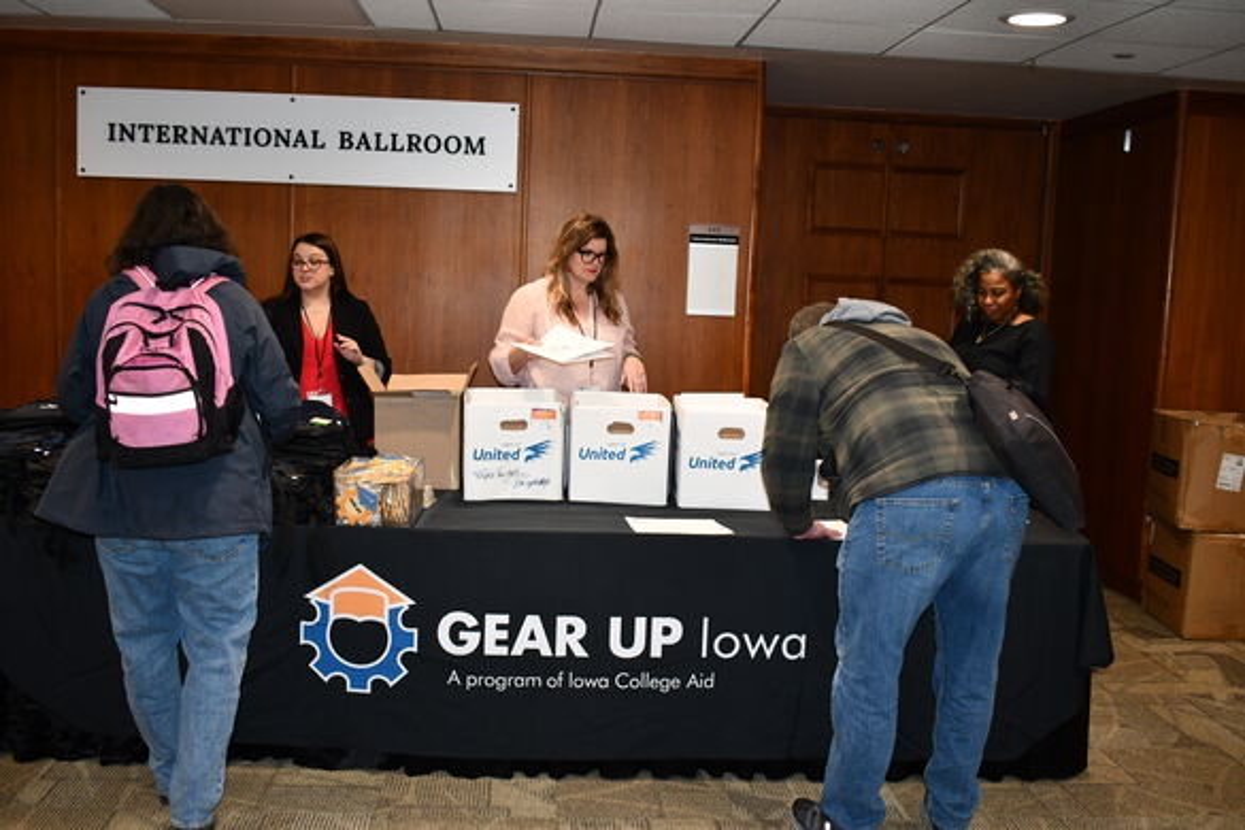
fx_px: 1141
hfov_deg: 57.2
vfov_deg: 40.0
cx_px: 622
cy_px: 415
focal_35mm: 33
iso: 900
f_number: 3.8
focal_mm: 22
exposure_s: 1/60
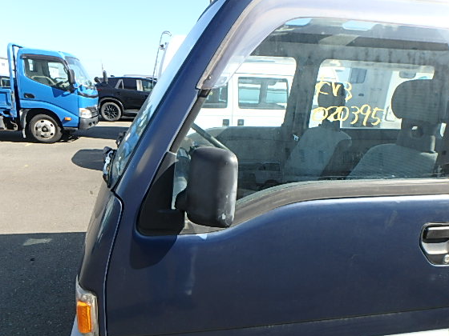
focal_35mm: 24
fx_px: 311
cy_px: 185
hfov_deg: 71.6
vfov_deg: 56.7
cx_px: 217
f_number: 3.5
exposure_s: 1/400
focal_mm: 3.7
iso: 125
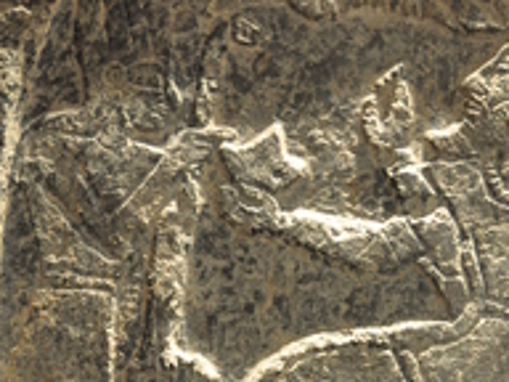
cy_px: 491
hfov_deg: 18.0
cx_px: 354
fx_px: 1603
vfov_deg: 13.1
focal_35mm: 109
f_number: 3.8
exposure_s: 1/13
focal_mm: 22
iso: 500
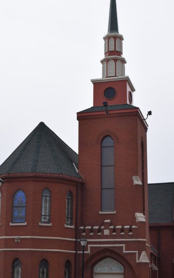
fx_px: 545
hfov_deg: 18.1
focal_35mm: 72
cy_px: 149
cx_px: 65
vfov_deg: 28.7
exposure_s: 1/250
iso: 200
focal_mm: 29
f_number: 8
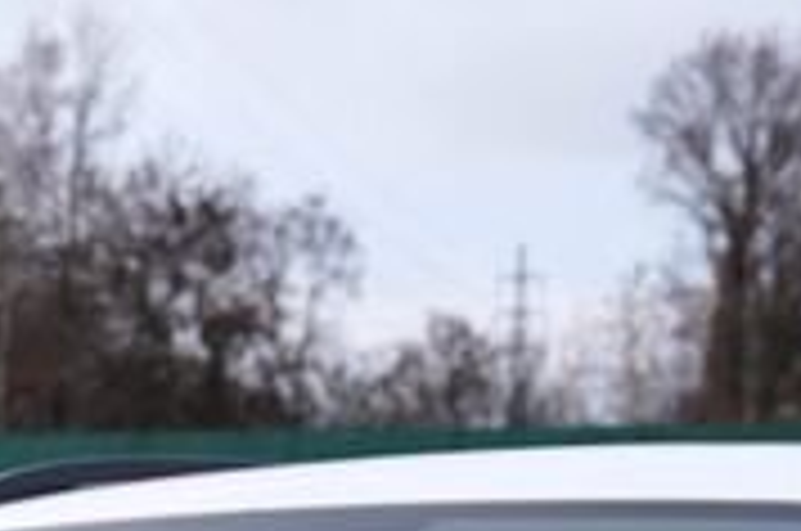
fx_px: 3842
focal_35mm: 173
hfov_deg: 11.8
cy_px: 1456
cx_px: -14
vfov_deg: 7.2
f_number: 4
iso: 200
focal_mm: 30
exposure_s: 1/160
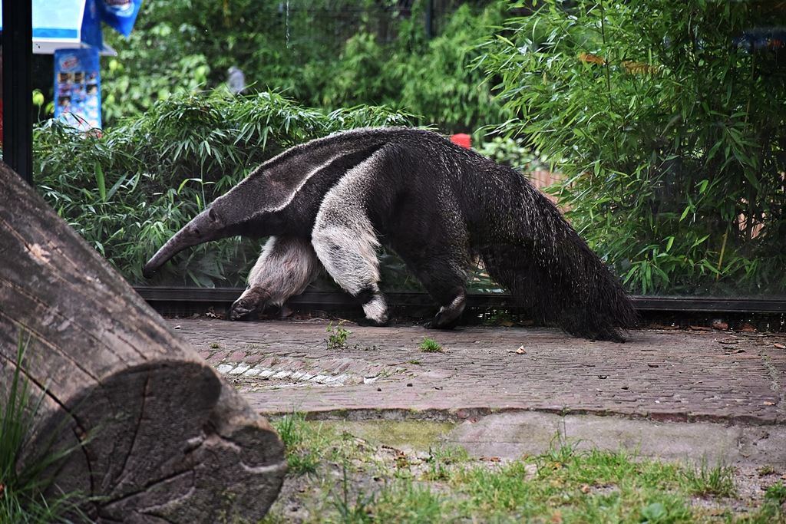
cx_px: 393
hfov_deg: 9.8
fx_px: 4585
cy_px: 262
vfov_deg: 6.5
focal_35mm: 210
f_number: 5.6
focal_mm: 140
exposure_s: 1/250
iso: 800
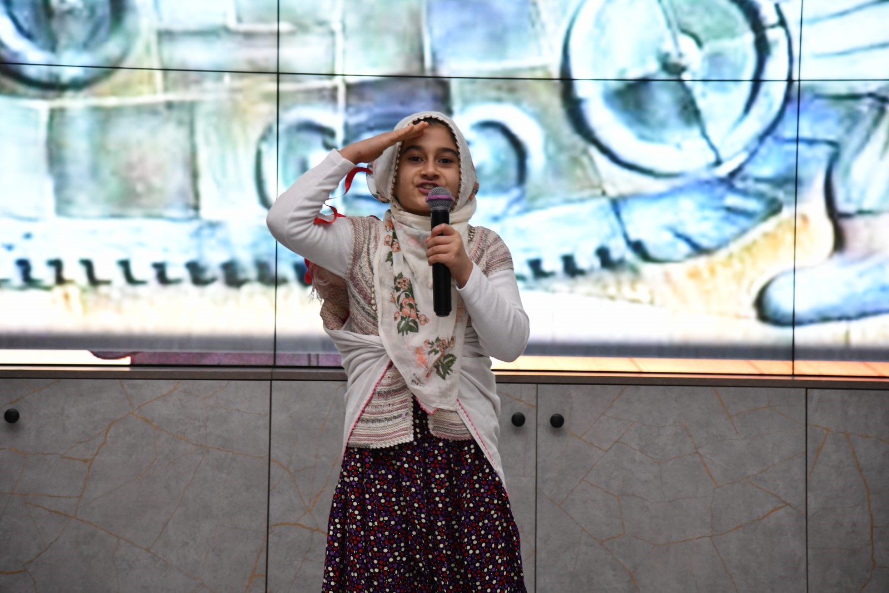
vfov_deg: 11.4
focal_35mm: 120
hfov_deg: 17.1
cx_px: 444
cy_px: 296
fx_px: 2963
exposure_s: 1/80
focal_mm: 120
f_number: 4.5
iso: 2000
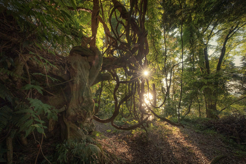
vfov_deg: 90.0
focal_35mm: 12
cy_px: 82
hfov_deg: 112.6
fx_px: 82
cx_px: 123
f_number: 11
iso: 500
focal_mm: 8
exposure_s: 1/35
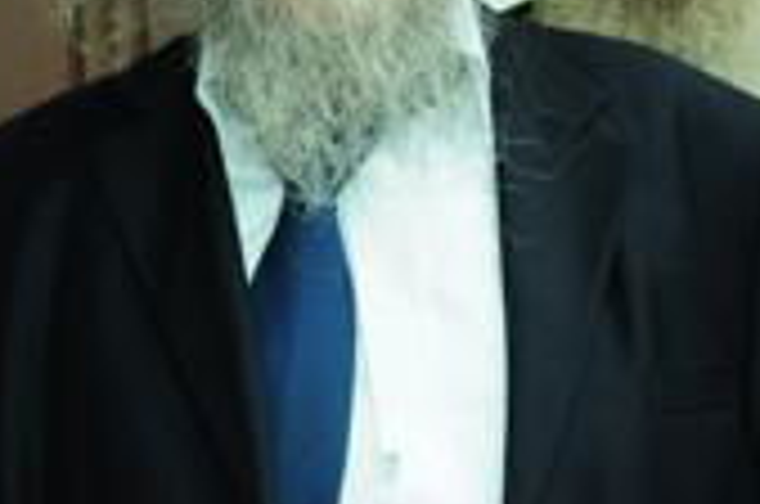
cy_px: 128
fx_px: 3350
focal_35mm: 159
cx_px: 301
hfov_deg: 12.9
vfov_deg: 8.6
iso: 400
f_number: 4
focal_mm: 28
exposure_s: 1/250
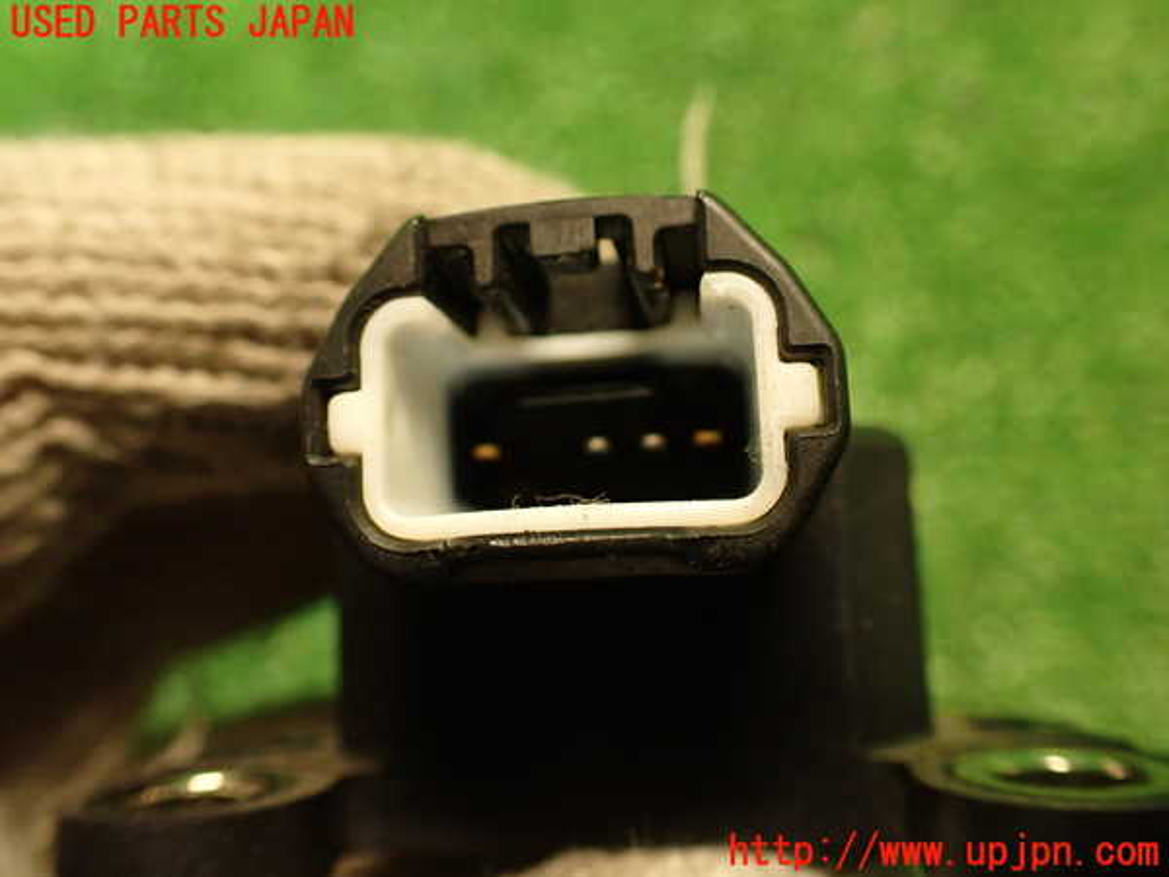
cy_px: 438
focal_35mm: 30
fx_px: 1013
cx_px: 584
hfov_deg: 60.0
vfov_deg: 46.8
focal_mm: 5.4
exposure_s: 1/30
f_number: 2.3
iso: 500
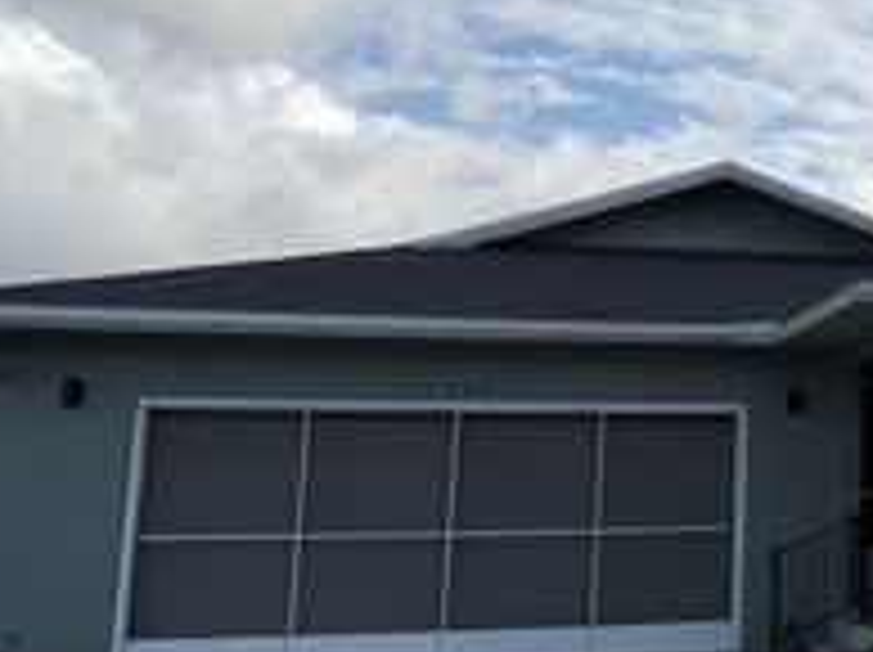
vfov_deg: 23.4
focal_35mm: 62
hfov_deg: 28.2
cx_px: 976
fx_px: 1562
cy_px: 173
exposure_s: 1/6173
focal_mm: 6.76
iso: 80
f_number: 1.78
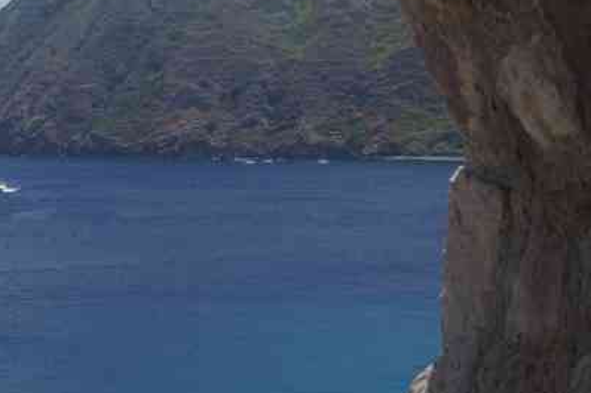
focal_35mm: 108
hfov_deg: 18.5
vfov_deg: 12.7
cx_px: 26
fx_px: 1772
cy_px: 257
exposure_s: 1/100
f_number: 11
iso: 200
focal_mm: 29.4
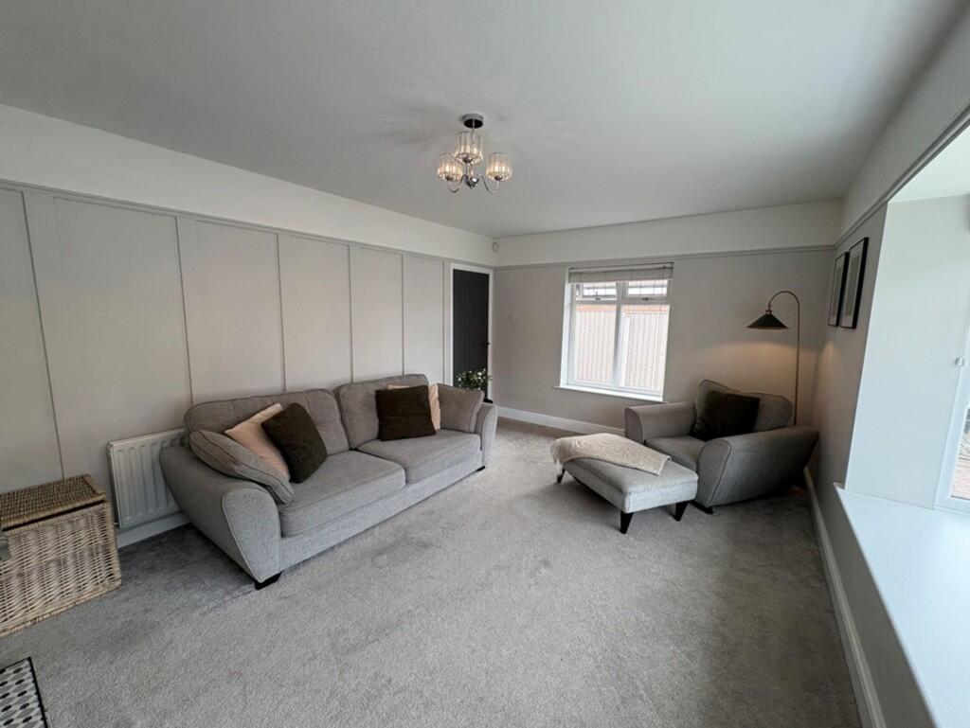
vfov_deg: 85.7
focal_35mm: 14
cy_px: 364
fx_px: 392
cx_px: 485
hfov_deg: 102.0
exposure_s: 1/100
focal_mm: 2.22
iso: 50
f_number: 2.2
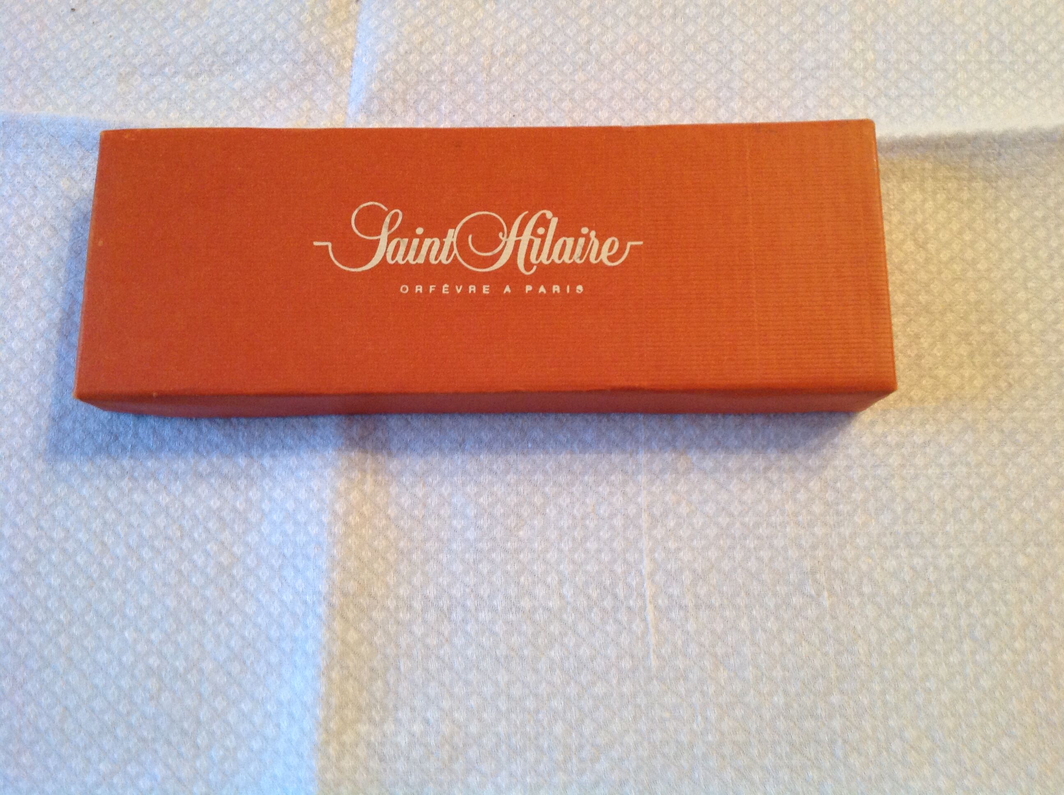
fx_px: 1074
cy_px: 398
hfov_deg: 52.7
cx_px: 532
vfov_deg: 40.6
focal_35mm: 35
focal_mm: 4.28
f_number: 2.4
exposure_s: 1/17
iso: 200
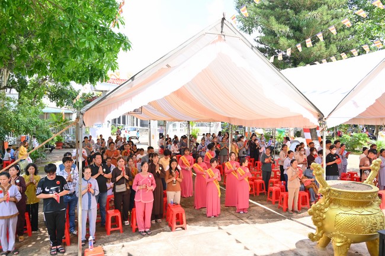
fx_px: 289
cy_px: 128
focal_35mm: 27
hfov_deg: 67.4
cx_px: 192
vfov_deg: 47.9
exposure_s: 1/100
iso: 100
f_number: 5.6
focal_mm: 27
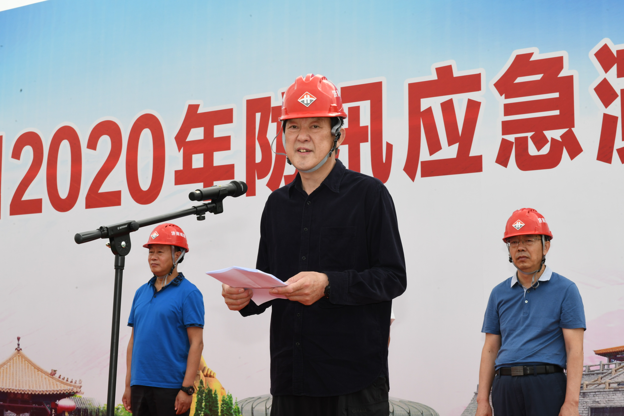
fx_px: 1144
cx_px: 312
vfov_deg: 20.6
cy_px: 208
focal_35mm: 66
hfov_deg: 30.5
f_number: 22
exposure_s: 1/250
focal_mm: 66
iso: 1000
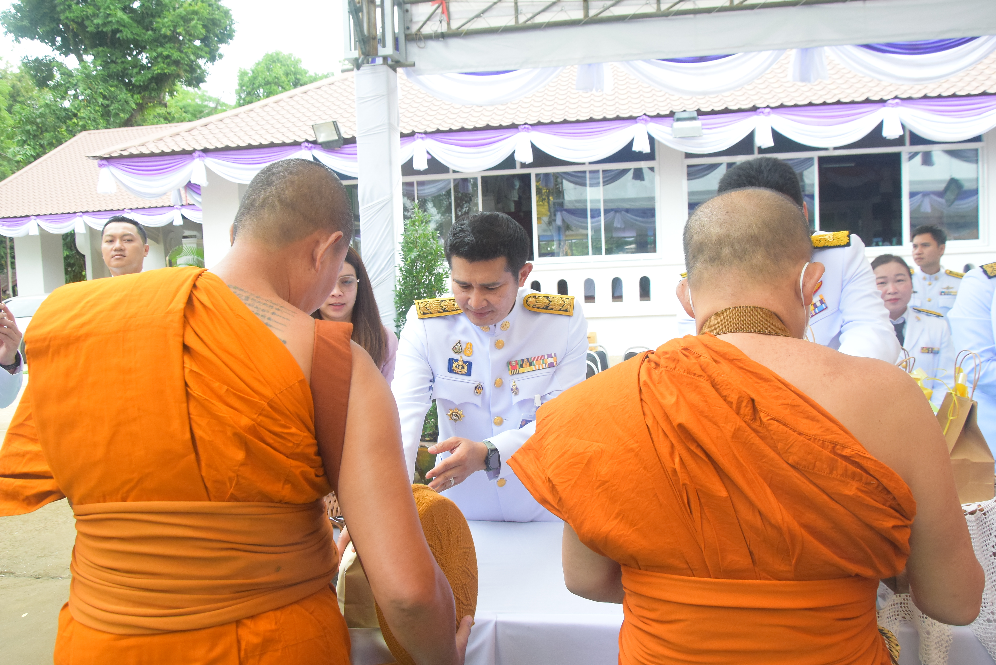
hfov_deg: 67.4
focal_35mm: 27
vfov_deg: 48.0
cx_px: 498
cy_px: 332
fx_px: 747
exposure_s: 1/250
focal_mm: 18
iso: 2000
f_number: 8
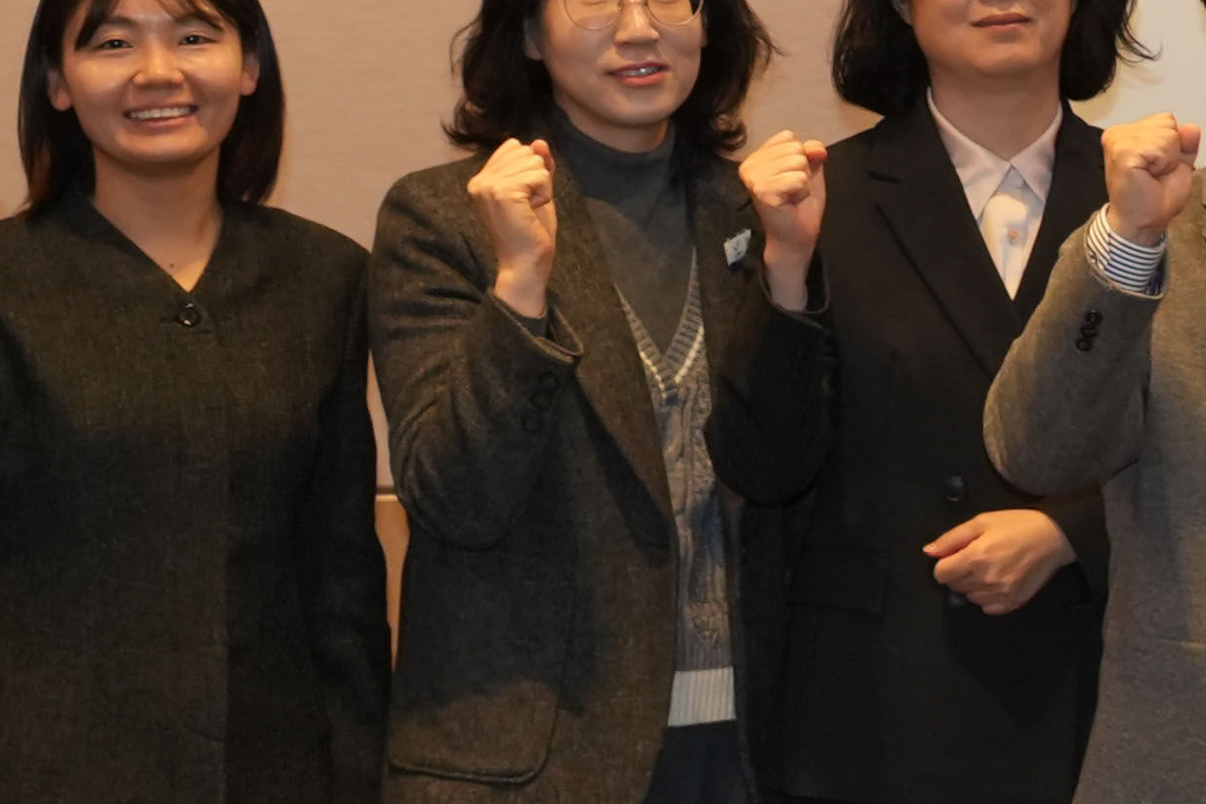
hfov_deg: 11.9
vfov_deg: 8.9
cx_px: 2446
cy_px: 73
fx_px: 5124
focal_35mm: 153
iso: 1250
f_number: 4.5
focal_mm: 27
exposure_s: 1/60
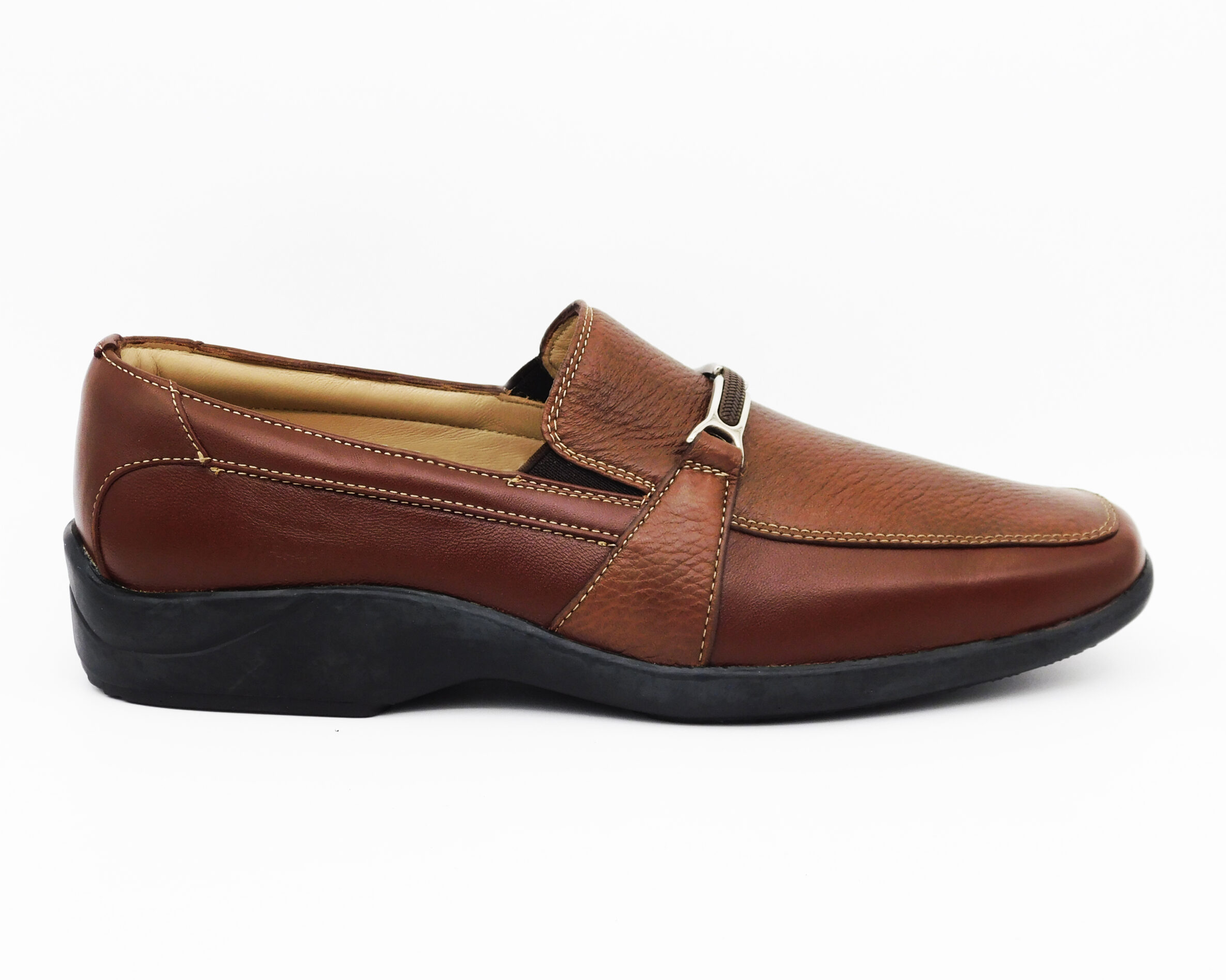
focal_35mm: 62
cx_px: 603
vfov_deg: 24.6
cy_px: 492
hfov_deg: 30.5
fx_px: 2249
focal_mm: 10.4
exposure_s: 1/250
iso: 125
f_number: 4
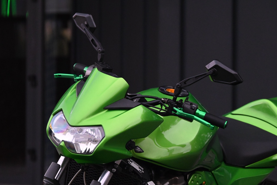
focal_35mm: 255
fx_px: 1962
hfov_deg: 8.1
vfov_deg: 5.4
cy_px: 92
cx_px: 138
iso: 5000
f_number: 6.3
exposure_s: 1/500
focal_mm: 170
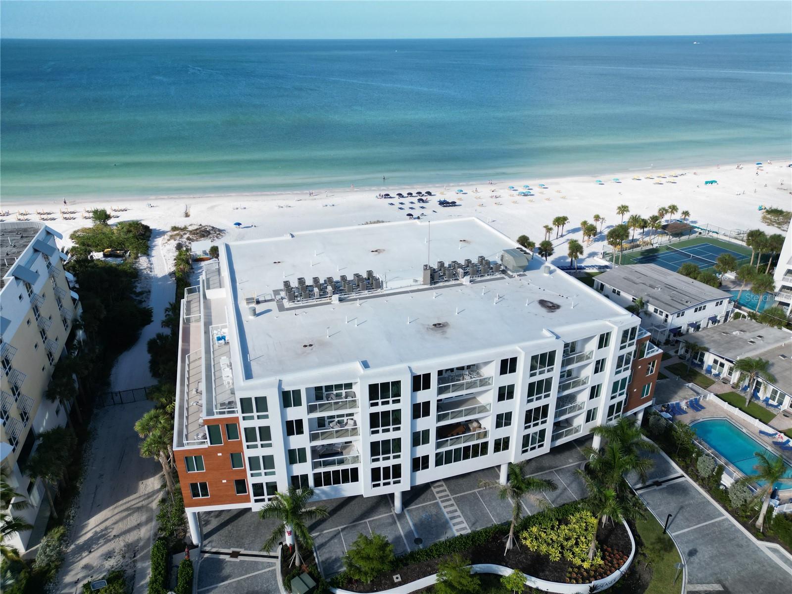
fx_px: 549
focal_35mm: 24
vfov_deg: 56.8
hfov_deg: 71.6
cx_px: 396
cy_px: 297
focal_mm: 6.72
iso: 160
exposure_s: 1/4000
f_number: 1.7
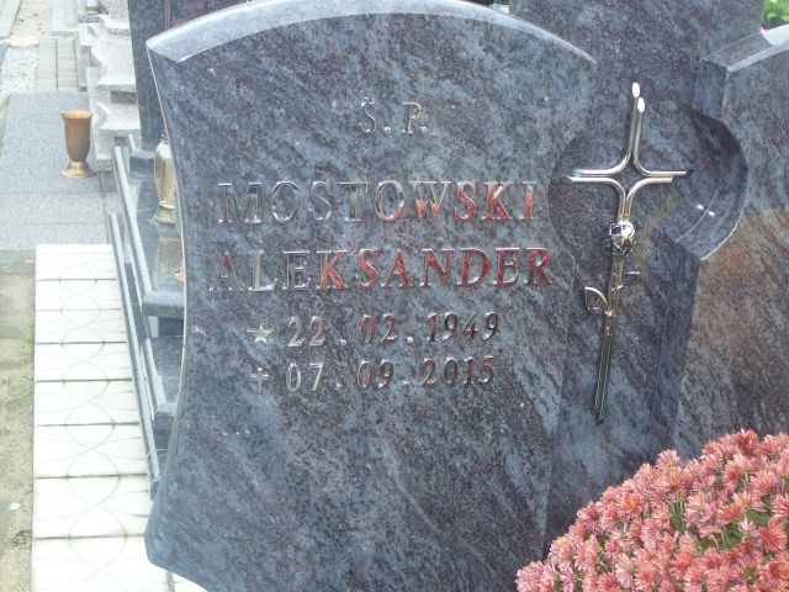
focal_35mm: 55
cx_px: 394
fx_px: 1254
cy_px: 296
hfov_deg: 34.9
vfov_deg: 26.6
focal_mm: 8.2
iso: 100
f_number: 3.5
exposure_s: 1/30
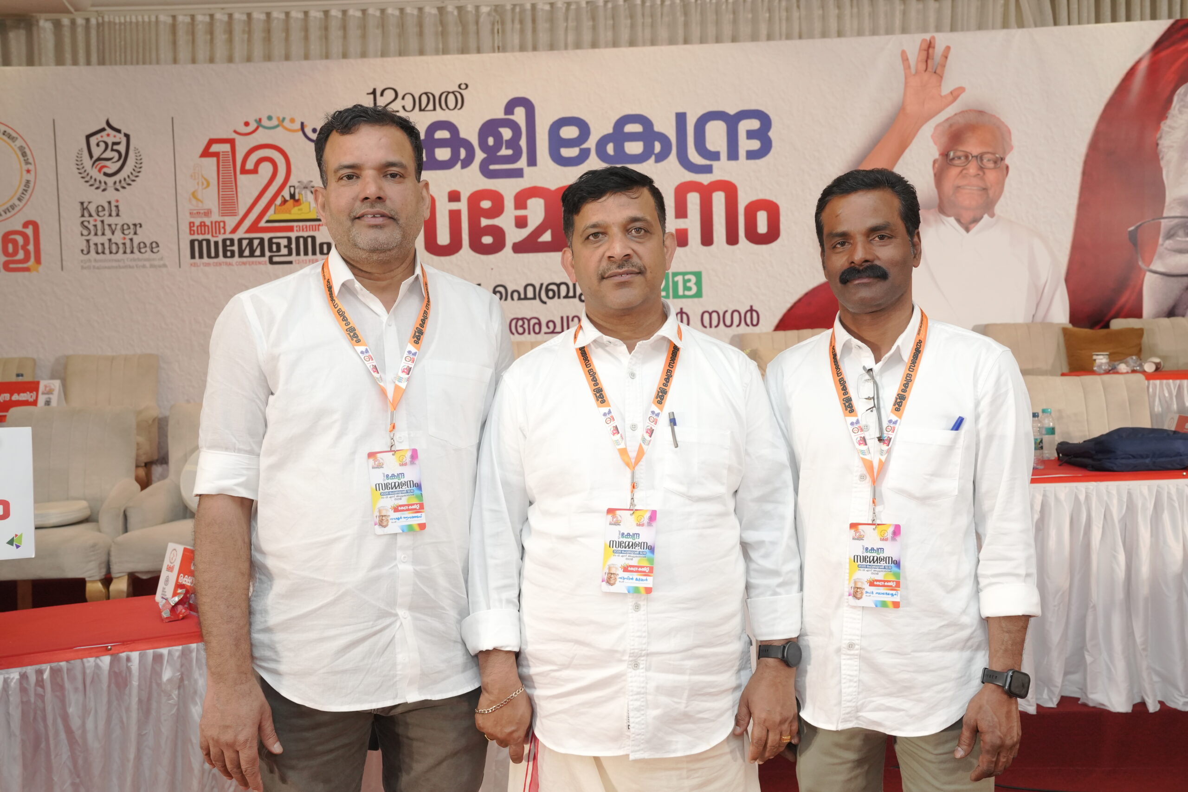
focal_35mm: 35
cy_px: 396
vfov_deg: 37.9
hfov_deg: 54.4
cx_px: 594
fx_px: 1155
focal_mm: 35
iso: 2500
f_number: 7.1
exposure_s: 1/160
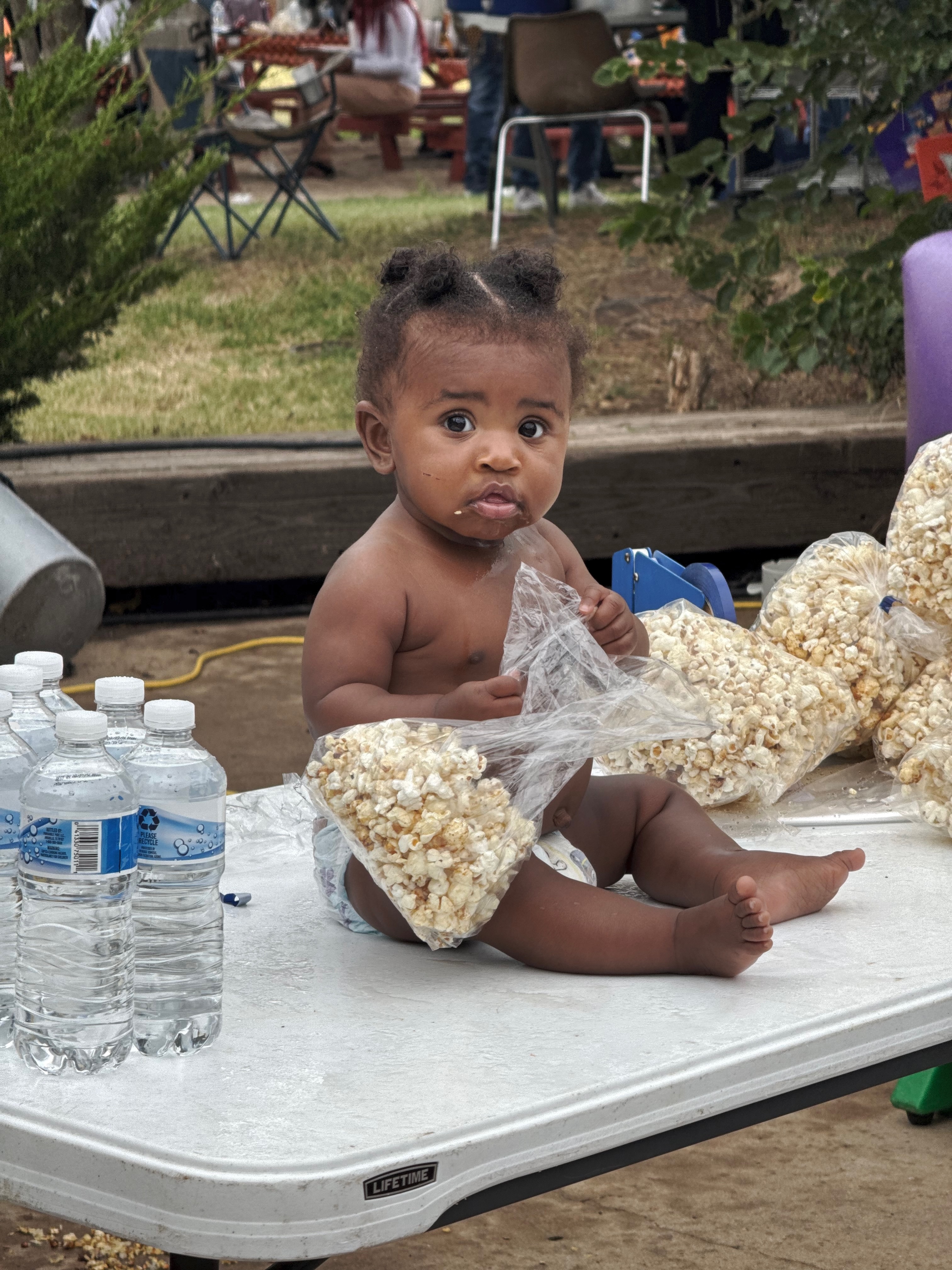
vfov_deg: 16.4
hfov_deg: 12.3
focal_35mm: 120
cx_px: 476
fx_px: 4400
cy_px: 635
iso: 40
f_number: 2.8
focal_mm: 15.66
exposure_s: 1/228
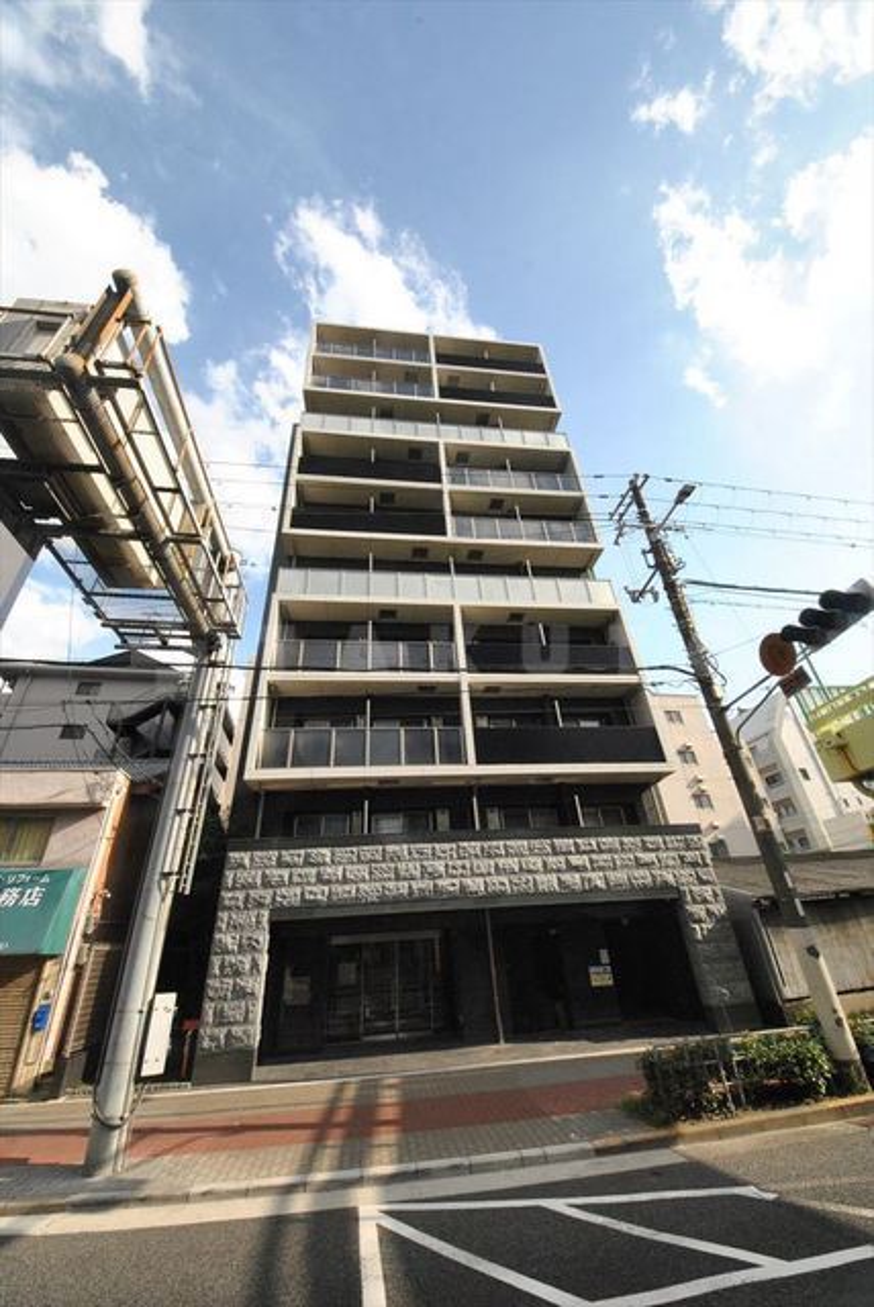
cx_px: 437
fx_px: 436
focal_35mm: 12
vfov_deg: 112.6
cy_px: 654
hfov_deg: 90.1
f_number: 11
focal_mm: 8
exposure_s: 1/500
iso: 800
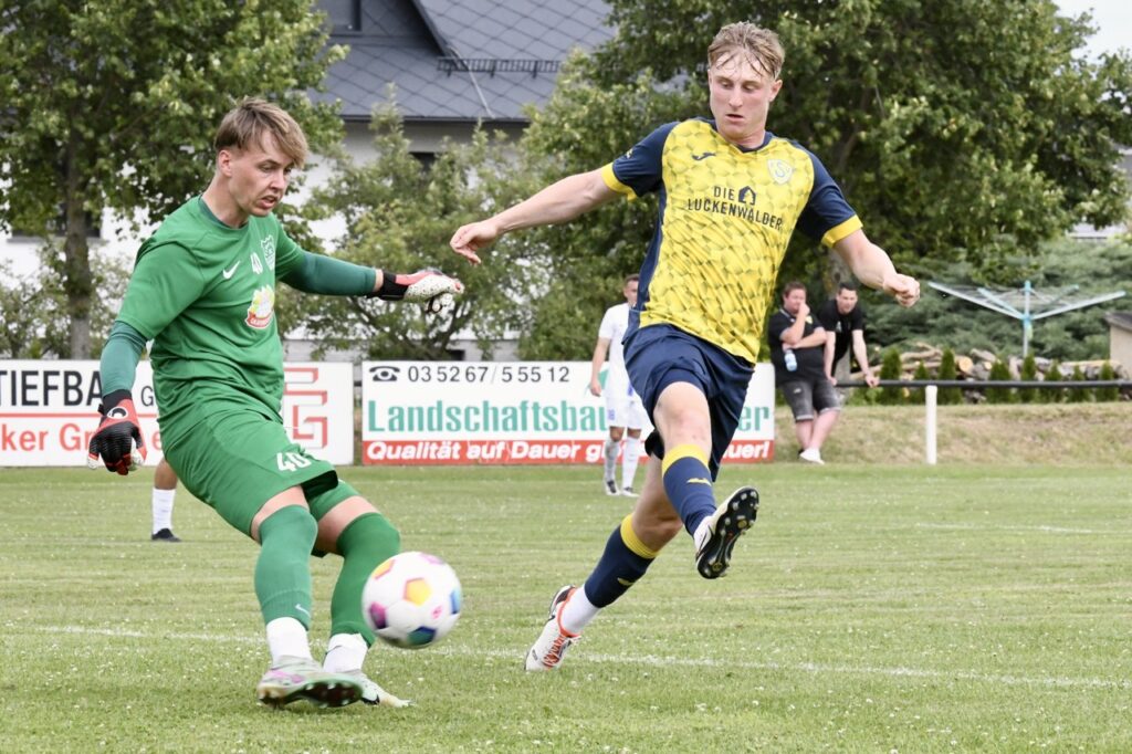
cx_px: 566
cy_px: 377
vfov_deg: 7.8
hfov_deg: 11.7
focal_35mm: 175
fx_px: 5501
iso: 5000
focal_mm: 175
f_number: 14
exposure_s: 1/1600
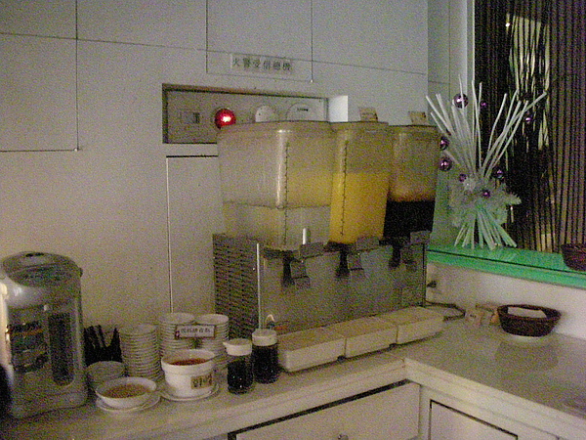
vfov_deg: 40.7
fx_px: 593
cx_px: 293
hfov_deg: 52.6
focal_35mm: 35
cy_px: 220
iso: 1600
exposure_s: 1/30
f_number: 2.8
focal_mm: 5.8
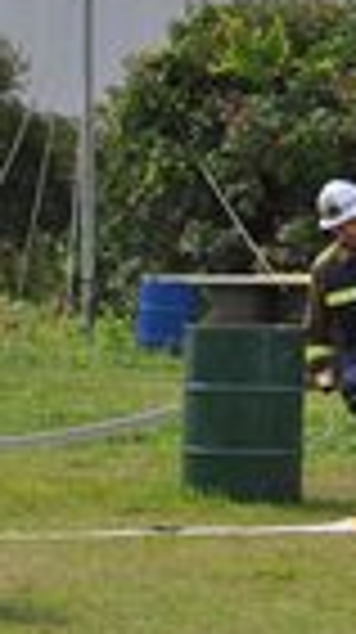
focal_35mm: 180
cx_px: -293
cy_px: 459
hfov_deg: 6.6
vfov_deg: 11.9
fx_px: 3030
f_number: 10
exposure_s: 1/400
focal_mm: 36
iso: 200
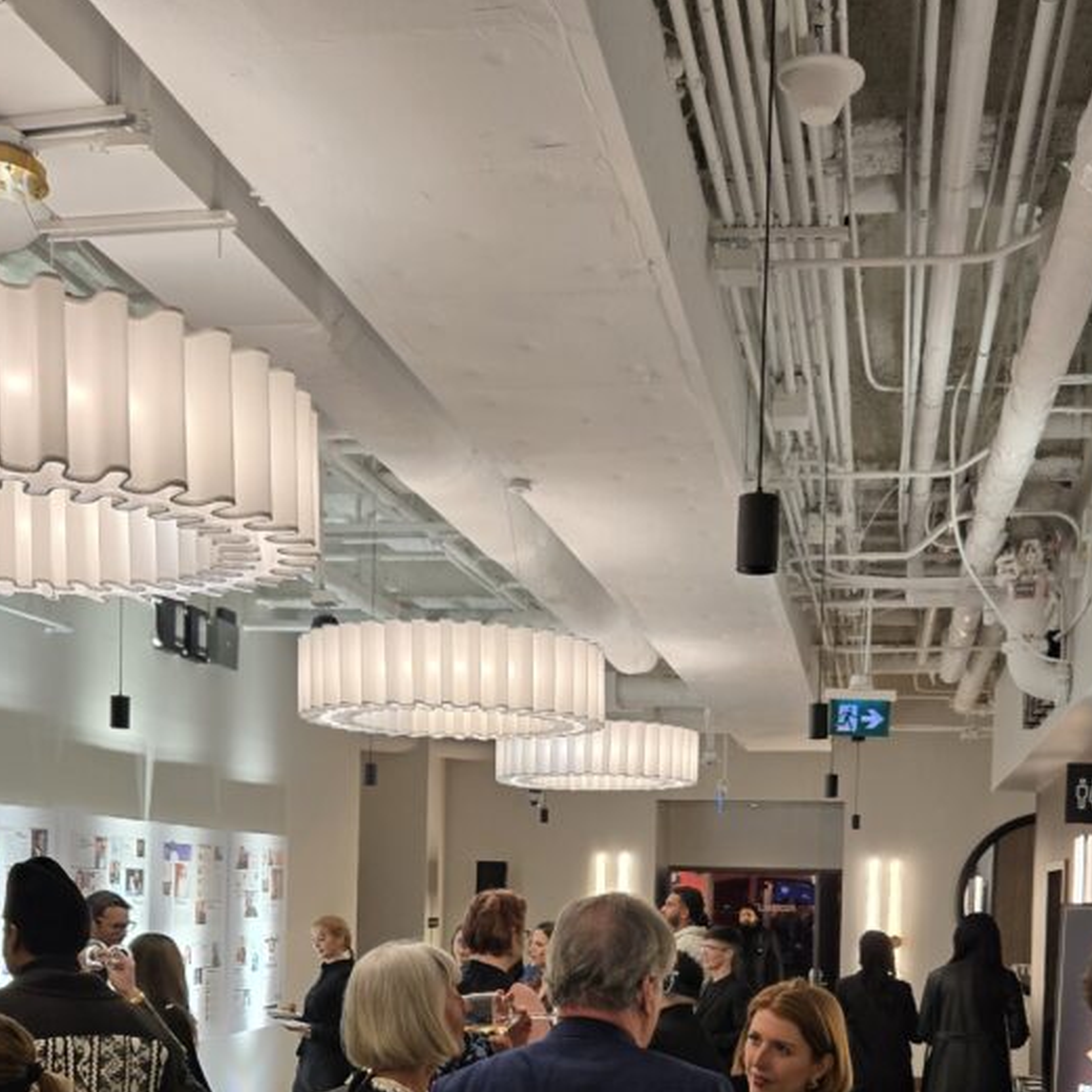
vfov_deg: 39.6
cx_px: 613
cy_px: 930
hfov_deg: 41.8
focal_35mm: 40
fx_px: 1428
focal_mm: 5.4
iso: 200
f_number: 1.8
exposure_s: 1/120
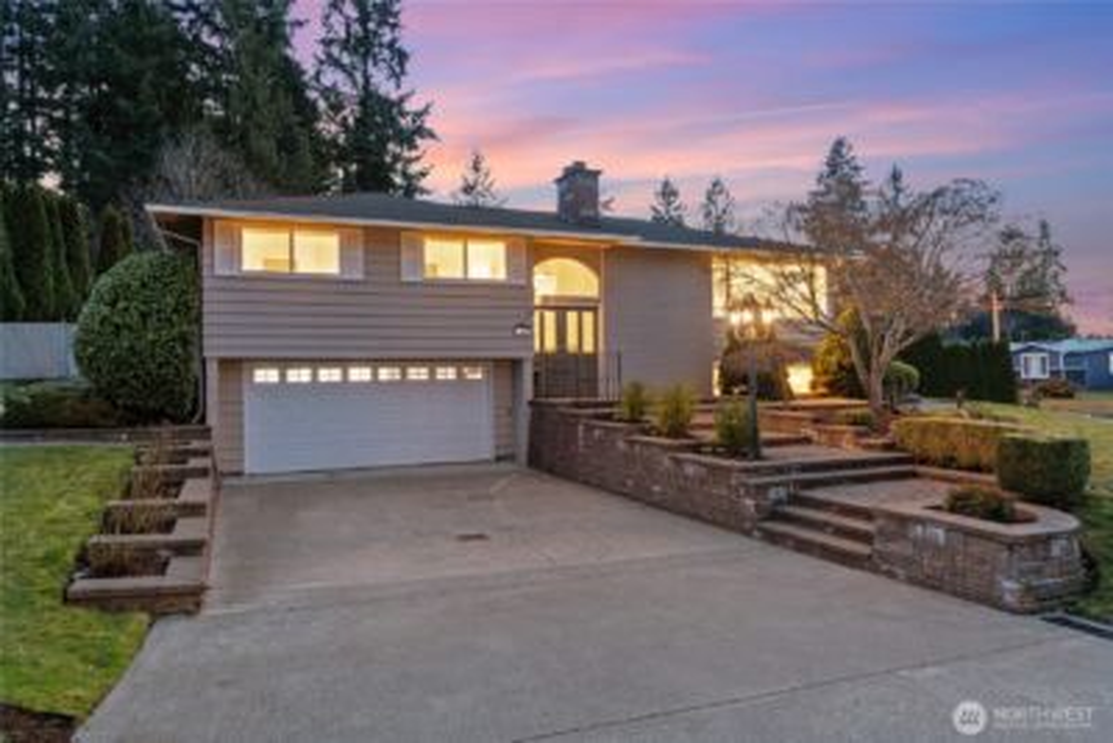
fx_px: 773
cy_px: 372
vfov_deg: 51.3
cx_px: 556
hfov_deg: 71.5
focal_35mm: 25
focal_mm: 25
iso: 320
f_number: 9
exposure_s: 3.2
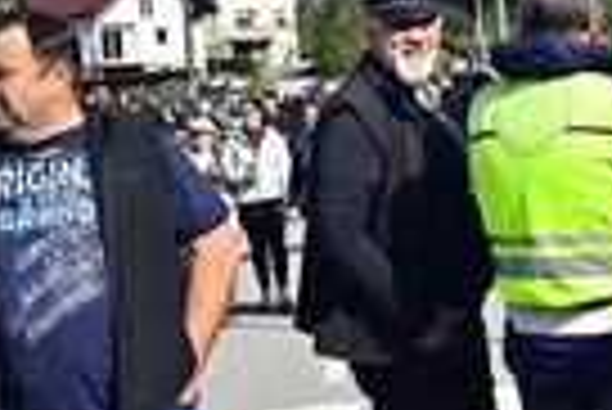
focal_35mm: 116
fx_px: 1974
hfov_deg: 17.6
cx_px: 324
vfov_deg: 11.8
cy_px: 149
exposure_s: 1/5000
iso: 1600
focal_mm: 35
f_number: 11
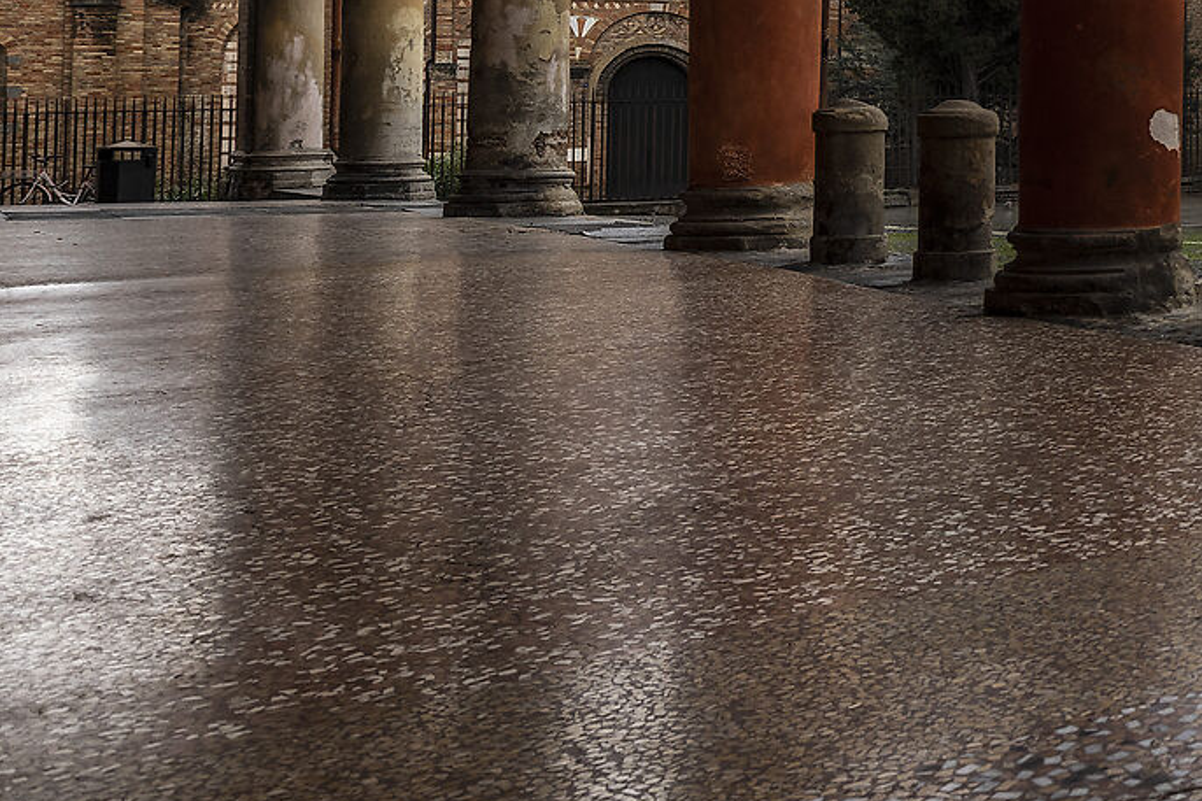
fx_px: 1636
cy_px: 25
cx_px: 1794
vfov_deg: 26.2
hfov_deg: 27.7
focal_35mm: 49
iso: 64
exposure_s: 1/125
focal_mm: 14
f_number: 5.6
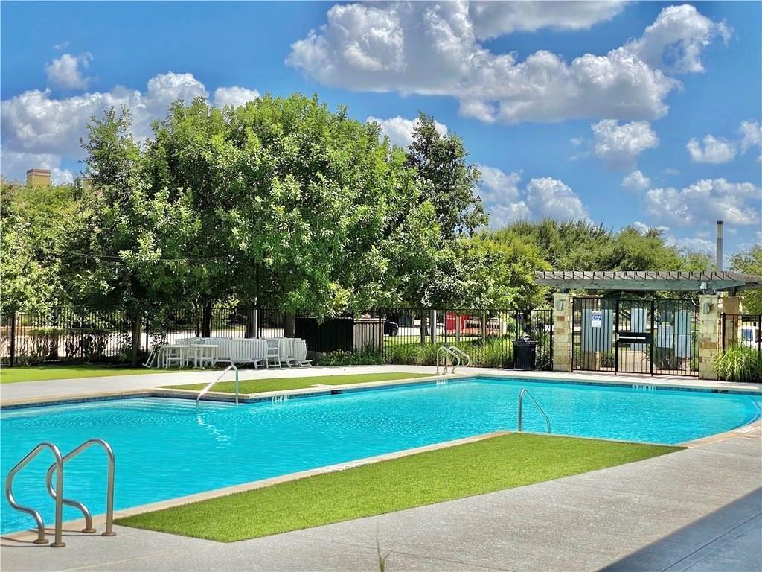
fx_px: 1145
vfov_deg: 28.0
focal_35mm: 52
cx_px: 381
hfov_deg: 36.8
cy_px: 286
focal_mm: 6
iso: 20
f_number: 2
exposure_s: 1/2660
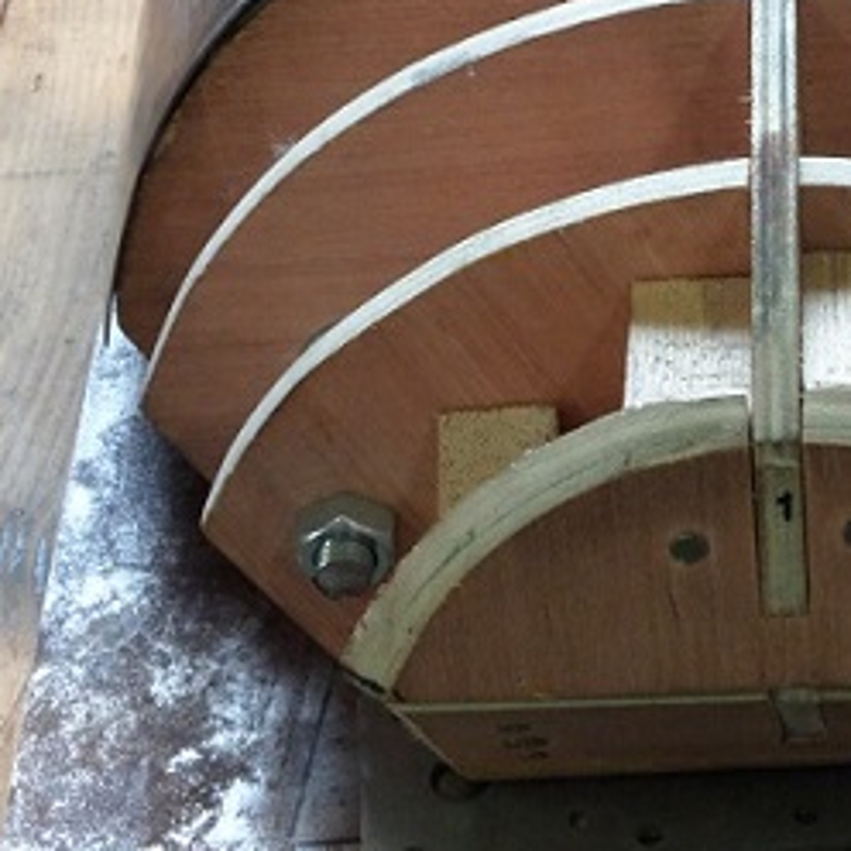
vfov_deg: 13.7
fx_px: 3505
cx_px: 824
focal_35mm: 126
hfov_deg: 13.7
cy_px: 3
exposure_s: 1/30
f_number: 4.4
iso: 200
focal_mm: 9.6
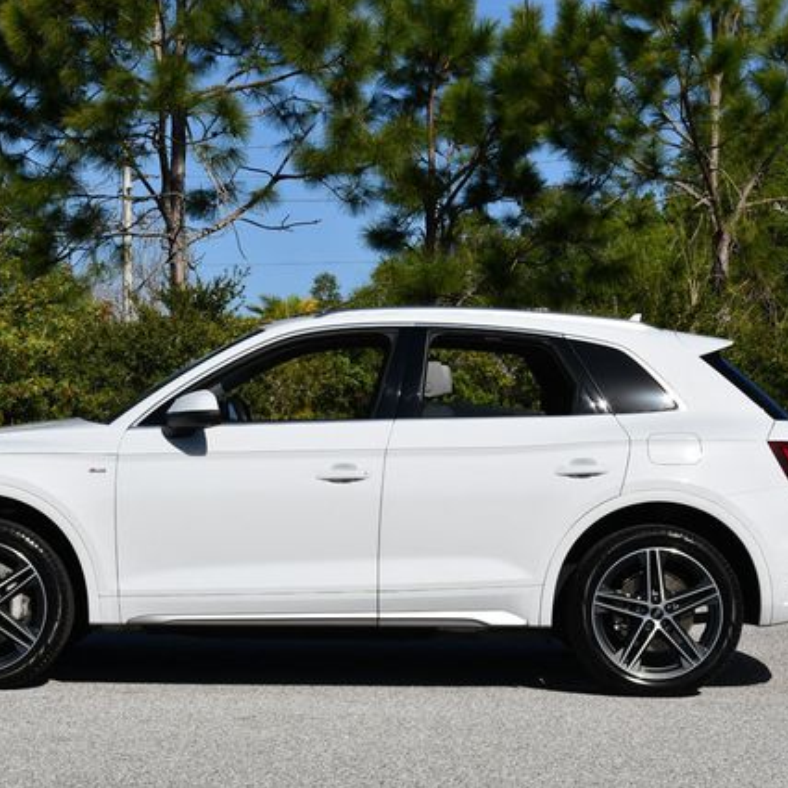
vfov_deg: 21.1
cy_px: 393
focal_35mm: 82
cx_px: 324
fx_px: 2112
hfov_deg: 21.1
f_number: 10
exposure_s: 1/400
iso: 100
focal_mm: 32
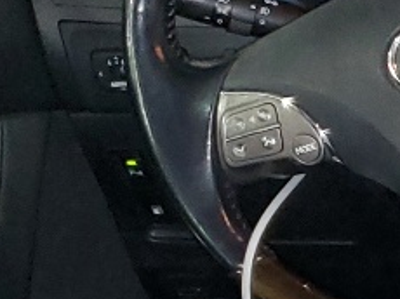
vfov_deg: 7.7
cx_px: 1064
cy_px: 673
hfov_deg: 9.4
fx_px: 2089
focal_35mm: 181
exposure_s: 1/14
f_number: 1.5
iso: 134
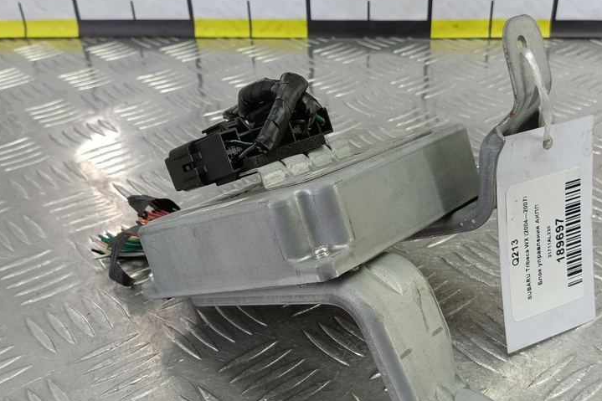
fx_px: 669
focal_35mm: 40
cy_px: 282
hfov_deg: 48.4
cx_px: 336
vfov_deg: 33.0
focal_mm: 4.11
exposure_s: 1/50
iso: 143
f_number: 1.6
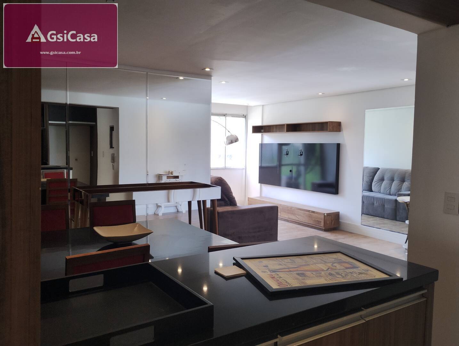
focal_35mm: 28
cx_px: 230
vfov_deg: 49.9
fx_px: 372
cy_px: 173
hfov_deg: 63.4
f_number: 1.8
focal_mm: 4.27
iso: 316
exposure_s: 1/60
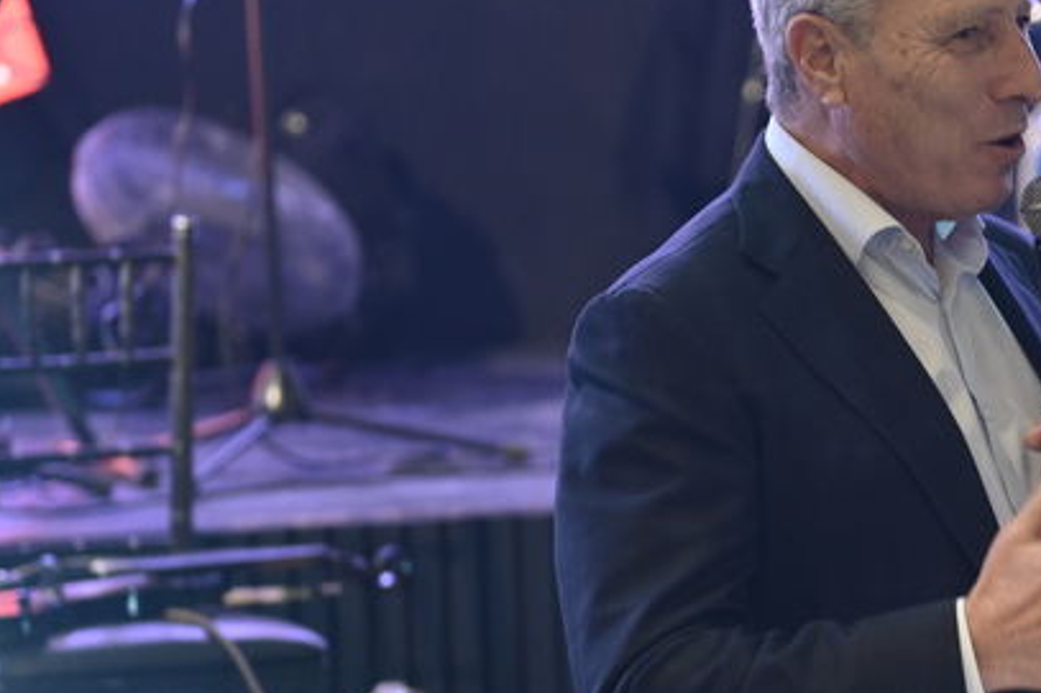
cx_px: 926
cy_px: 506
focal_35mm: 172
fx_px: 4971
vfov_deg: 8.0
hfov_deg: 11.9
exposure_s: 1/200
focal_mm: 50
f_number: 1.8
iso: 800
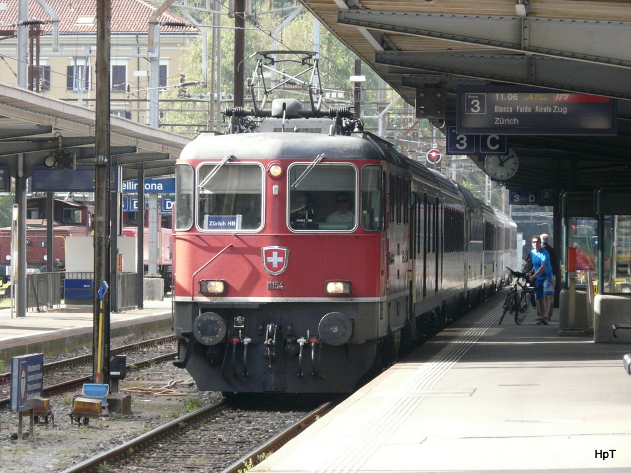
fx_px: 4849
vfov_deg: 5.6
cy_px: 236
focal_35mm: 266
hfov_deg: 7.4
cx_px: 316
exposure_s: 1/320
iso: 320
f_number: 4
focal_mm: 43.7
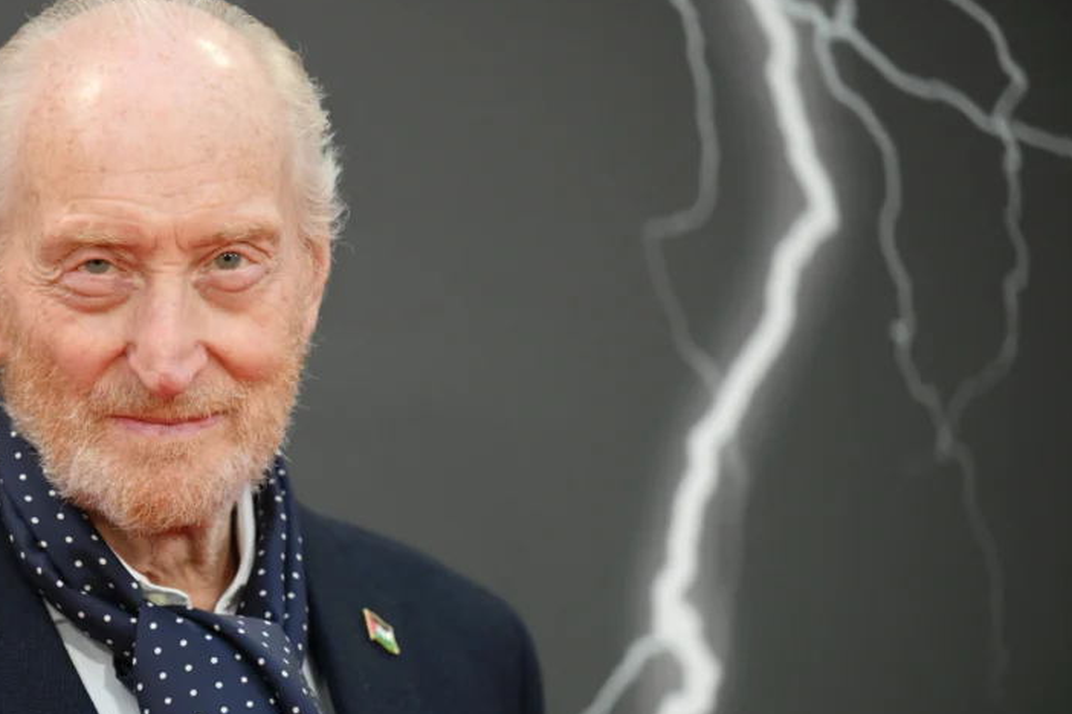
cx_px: 163
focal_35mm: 248
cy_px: 491
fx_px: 7384
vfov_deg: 5.5
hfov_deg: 8.3
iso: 640
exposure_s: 1/500
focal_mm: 145
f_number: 2.8
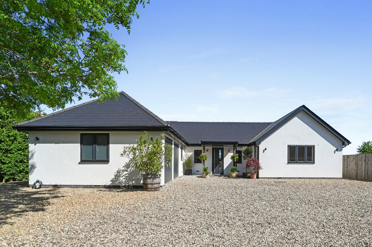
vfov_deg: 81.1
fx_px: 145
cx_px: 186
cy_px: 124
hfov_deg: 104.3
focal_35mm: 14
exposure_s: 1/800
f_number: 11
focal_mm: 14
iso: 400
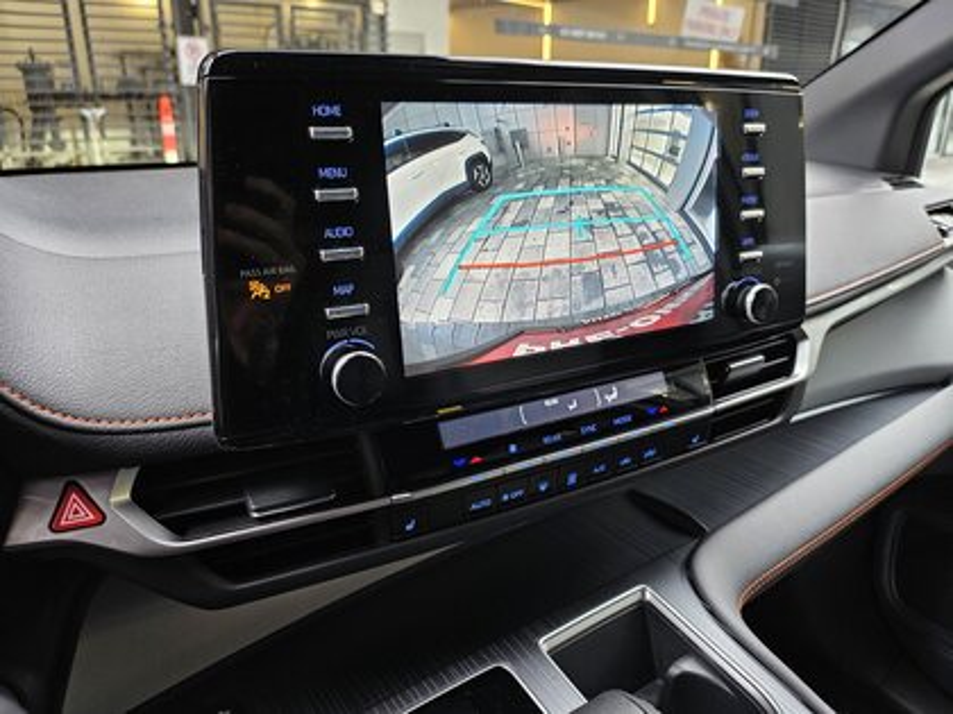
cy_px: 357
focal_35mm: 24
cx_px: 476
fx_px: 661
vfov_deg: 56.8
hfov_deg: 71.6
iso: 125
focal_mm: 5
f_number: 1.8
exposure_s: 1/50
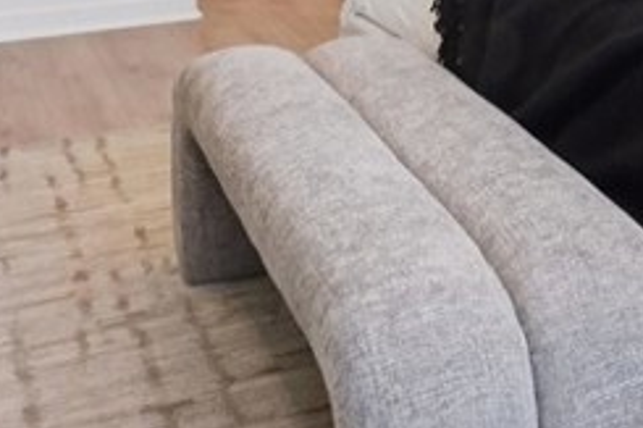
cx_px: 528
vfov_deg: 15.9
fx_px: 1267
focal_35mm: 71
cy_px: -370
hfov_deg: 27.8
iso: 3200
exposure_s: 1/60
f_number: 16
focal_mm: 17
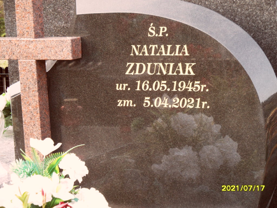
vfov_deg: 9.9
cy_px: 104
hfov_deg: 13.2
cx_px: 138
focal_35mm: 150
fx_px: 1200
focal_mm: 24.6
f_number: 4.4
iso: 160
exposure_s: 1/60
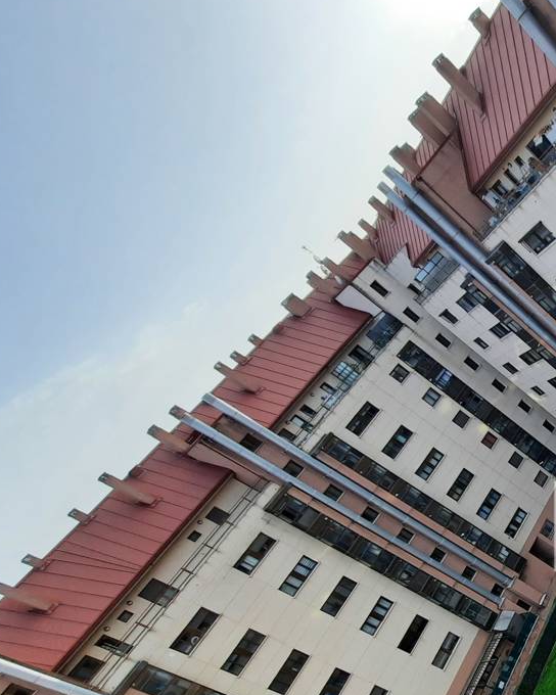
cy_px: 528
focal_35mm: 28
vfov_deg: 58.7
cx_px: 735
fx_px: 576
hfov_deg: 34.7
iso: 40
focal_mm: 1.74
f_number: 2.2
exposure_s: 1/248
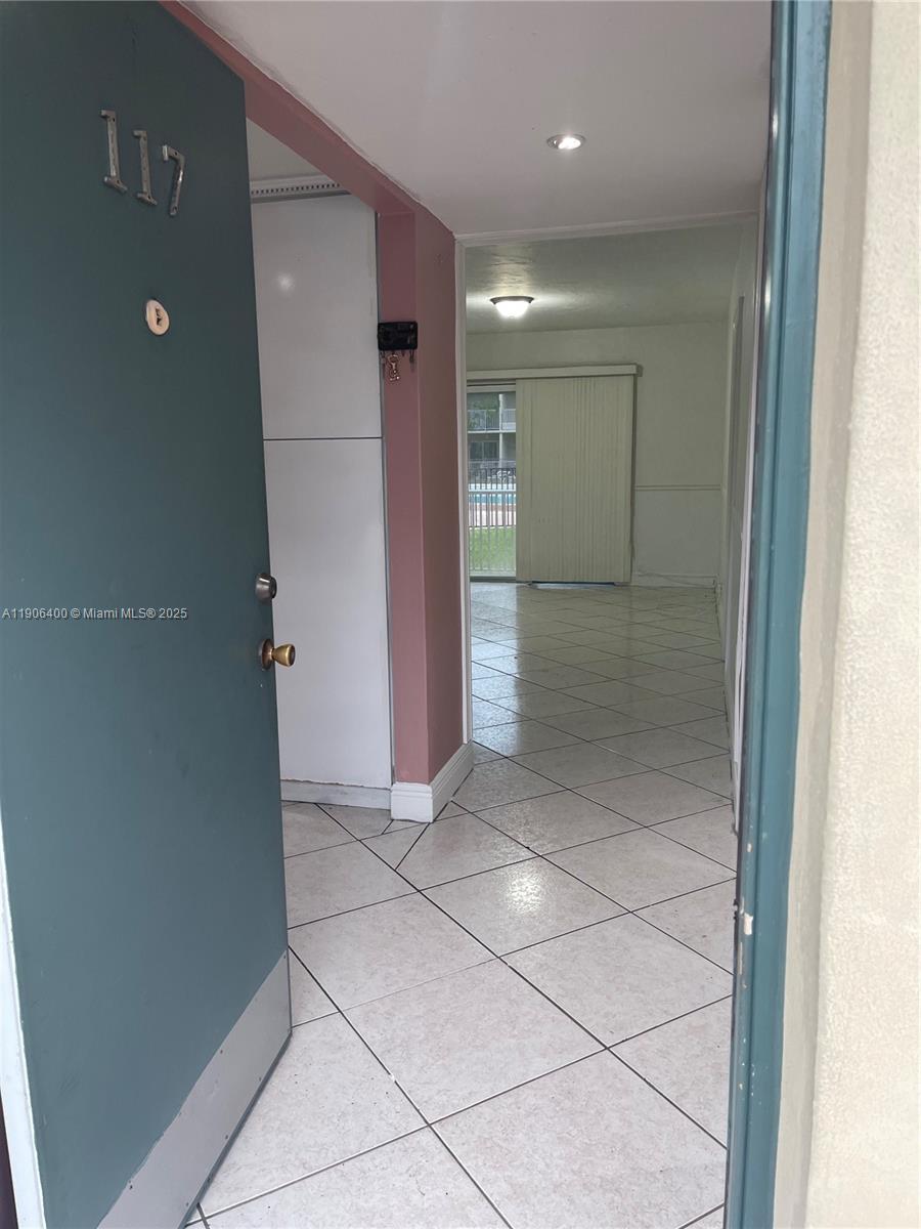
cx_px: 460
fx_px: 887
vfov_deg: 69.4
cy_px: 614
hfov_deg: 54.9
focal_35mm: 25
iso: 100
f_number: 1.6
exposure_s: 1/120
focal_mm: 5.1
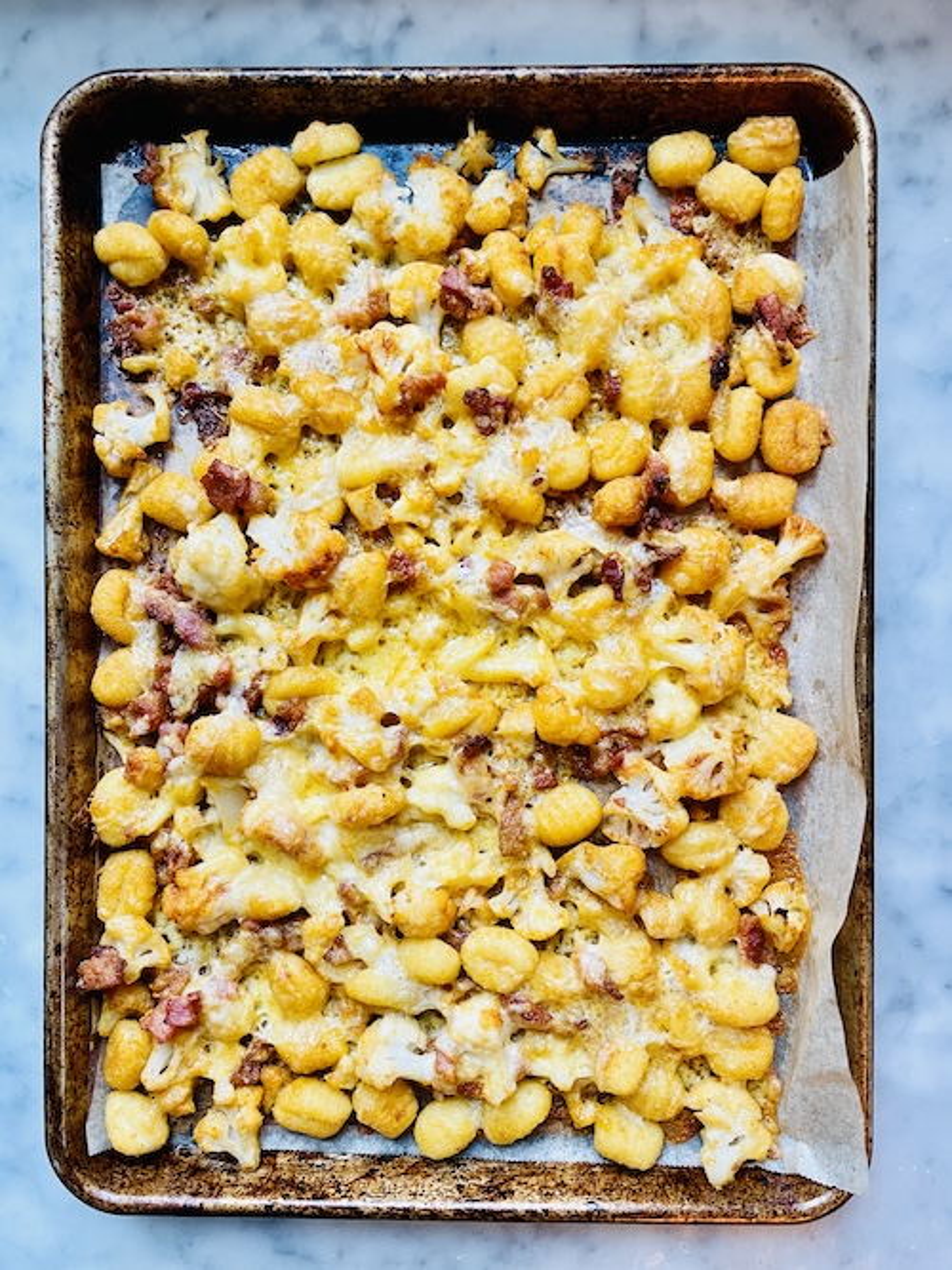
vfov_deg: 67.3
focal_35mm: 26
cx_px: 476
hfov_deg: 53.0
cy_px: 635
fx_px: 954
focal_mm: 4.2
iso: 80
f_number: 1.6
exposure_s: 1/60
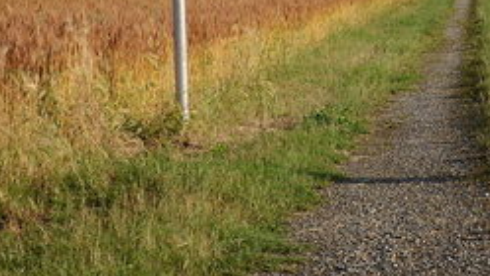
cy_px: -74
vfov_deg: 9.8
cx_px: 329
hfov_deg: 17.7
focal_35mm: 121
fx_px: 1572
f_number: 4.2
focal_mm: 32
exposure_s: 1/3200
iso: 400
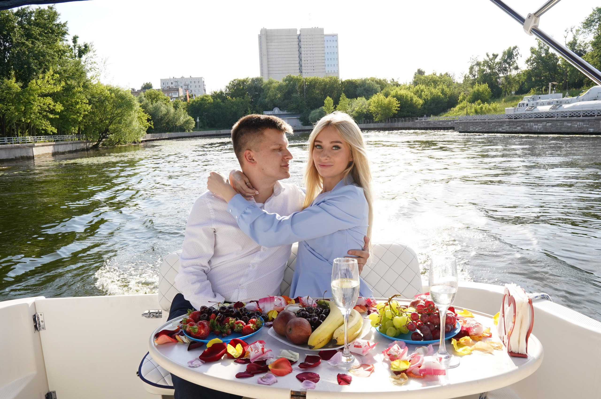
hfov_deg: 73.8
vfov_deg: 53.0
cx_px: 300
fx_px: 400
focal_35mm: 24
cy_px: 200
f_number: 9
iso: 320
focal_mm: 16
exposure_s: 1/250
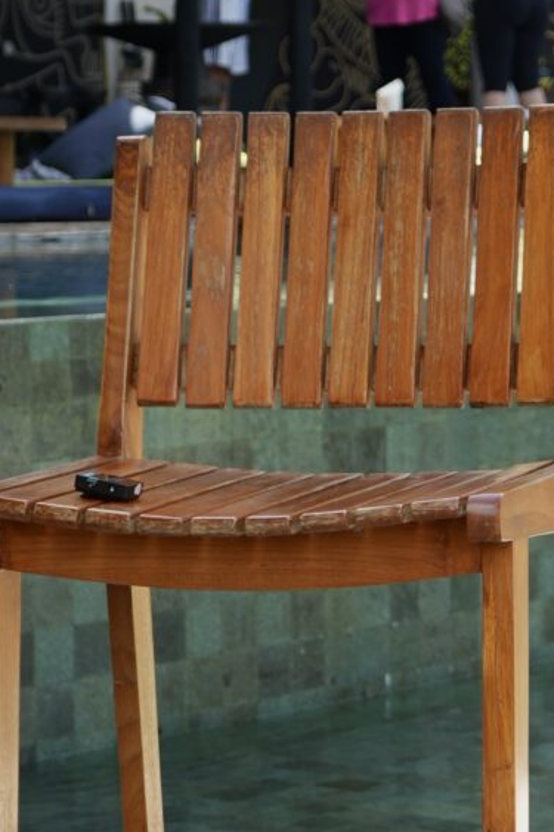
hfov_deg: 9.1
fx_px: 3464
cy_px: 266
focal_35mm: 150
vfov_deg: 13.7
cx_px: 442
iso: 100
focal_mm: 33
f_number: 4
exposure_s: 1/160
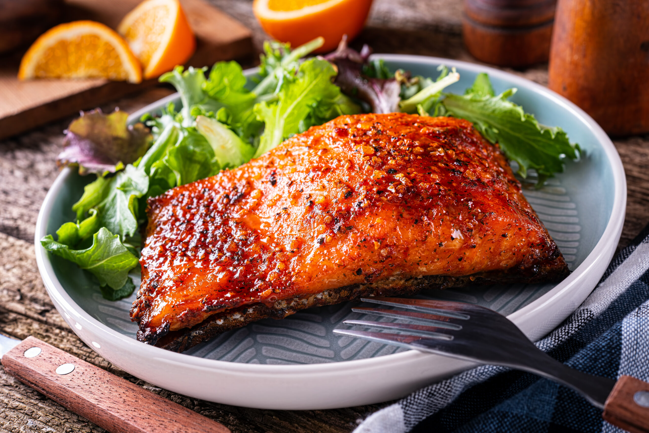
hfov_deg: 36.2
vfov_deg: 24.6
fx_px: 992
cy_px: 216
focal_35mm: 55
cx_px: 324
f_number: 8
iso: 100
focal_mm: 55
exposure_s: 1/160
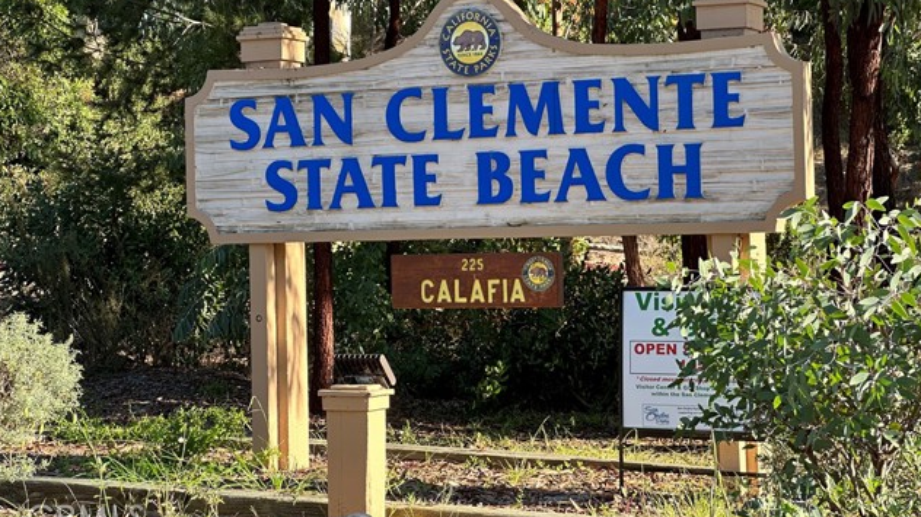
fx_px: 2075
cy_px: 189
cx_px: 463
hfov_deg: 25.0
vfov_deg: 14.2
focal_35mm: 85
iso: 32
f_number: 2.8
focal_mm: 9
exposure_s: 1/136
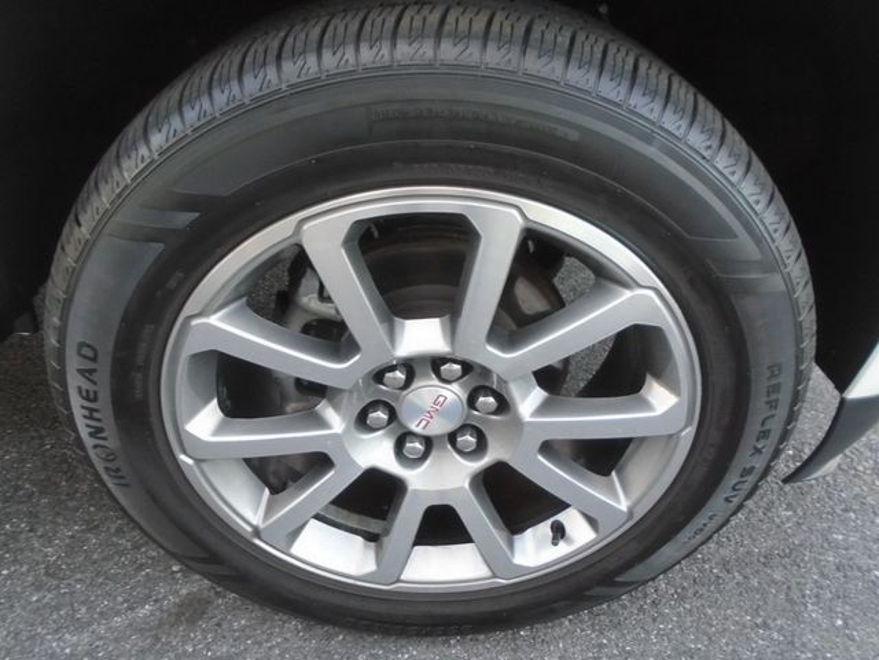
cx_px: 440
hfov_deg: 67.3
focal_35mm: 26
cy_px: 330
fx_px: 660
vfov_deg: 53.1
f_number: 3.2
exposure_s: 1/30
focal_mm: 4.6
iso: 320
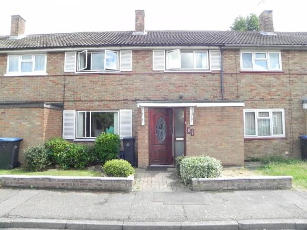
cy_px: 115
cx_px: 154
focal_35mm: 26
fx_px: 231
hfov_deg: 67.3
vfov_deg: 53.0
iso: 160
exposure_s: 1/60
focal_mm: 4.6
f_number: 8
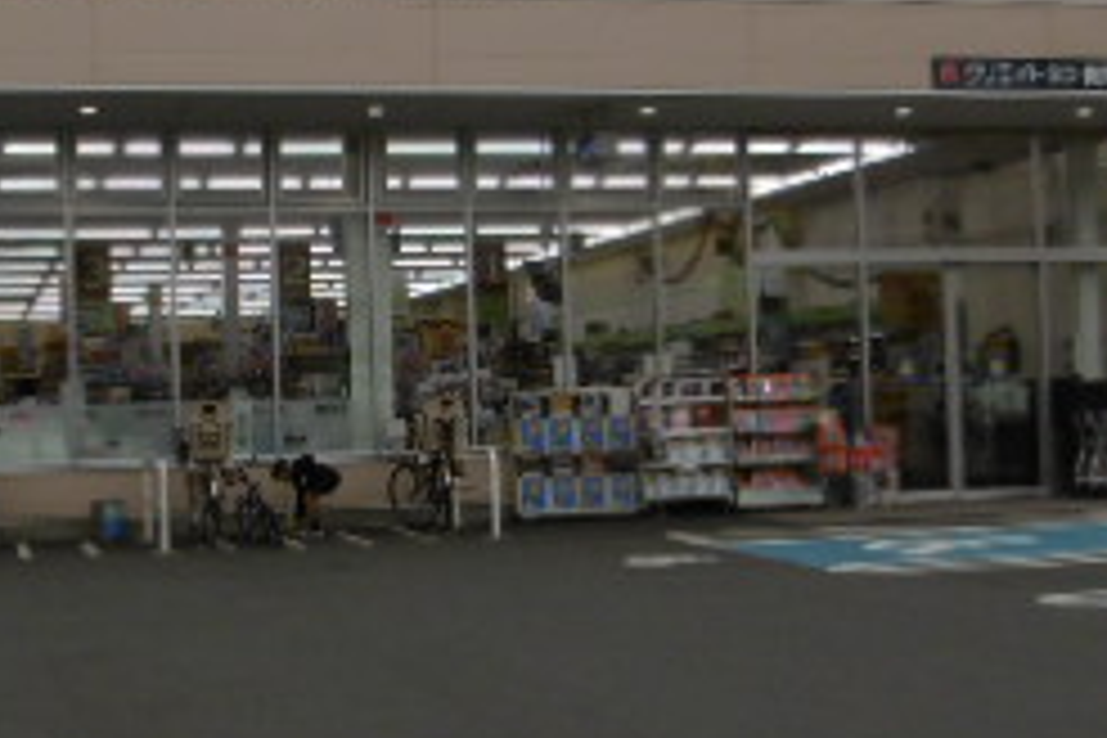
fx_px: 1999
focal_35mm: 65
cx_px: 378
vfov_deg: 20.9
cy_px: 369
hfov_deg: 30.7
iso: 100
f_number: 3.1
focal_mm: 4.3
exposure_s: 1/200
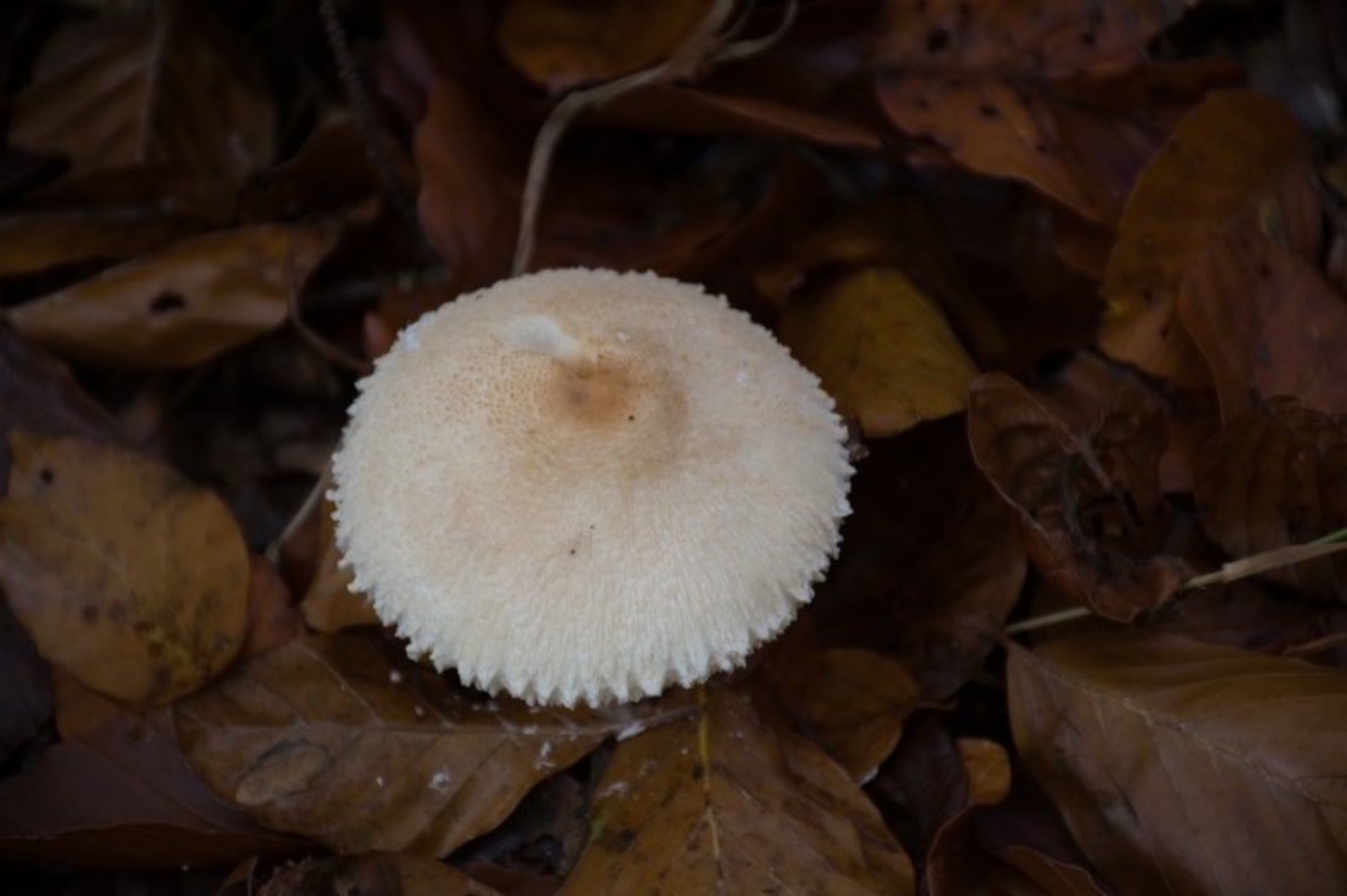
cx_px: 674
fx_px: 7852
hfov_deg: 9.8
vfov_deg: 6.5
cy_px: 448
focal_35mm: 210
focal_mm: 140
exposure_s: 1/50
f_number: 5.6
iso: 200
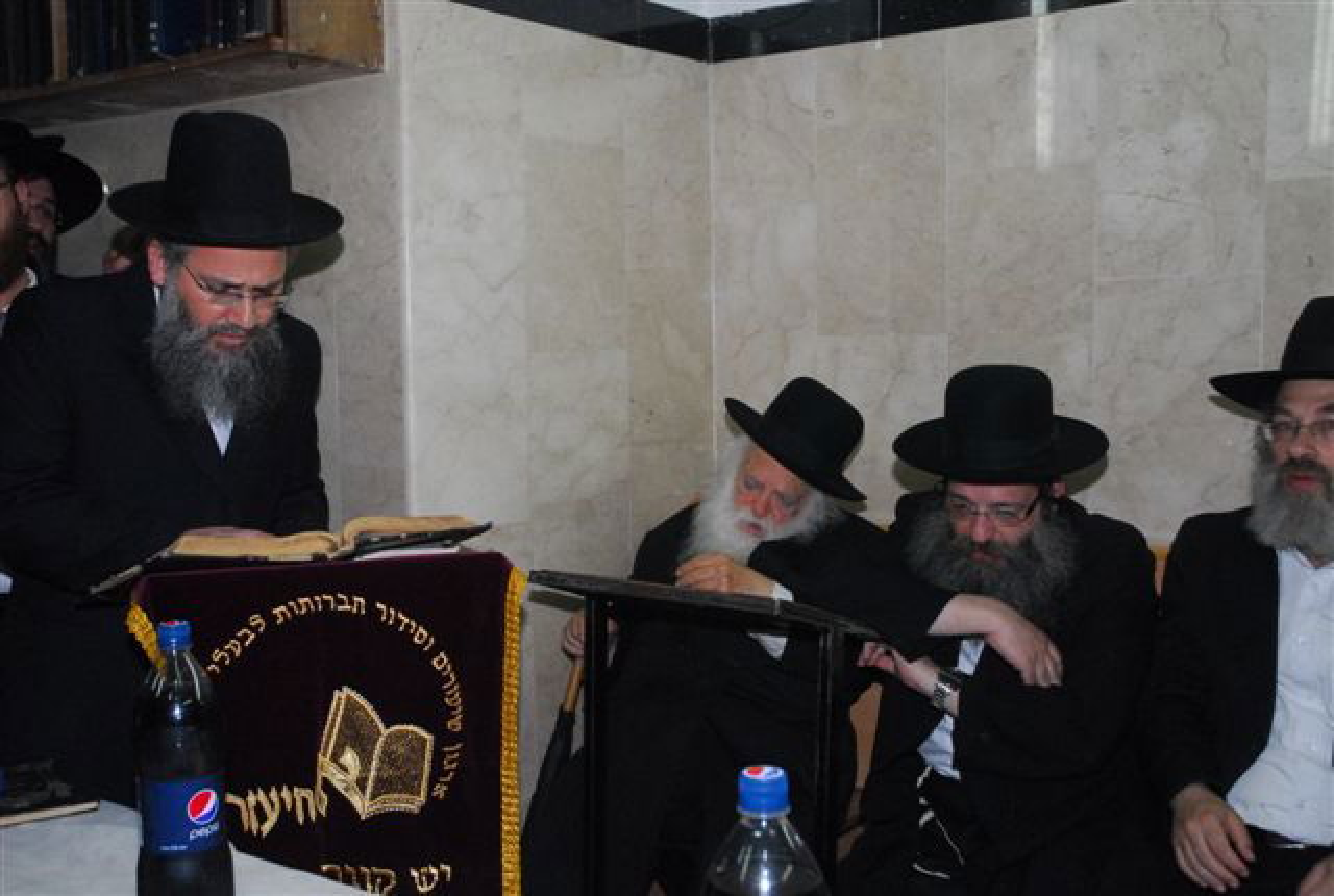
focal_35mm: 38
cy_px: 448
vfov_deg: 35.7
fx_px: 1393
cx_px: 667
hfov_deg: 51.2
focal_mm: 25
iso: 1000
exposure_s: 1/125
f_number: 6.3
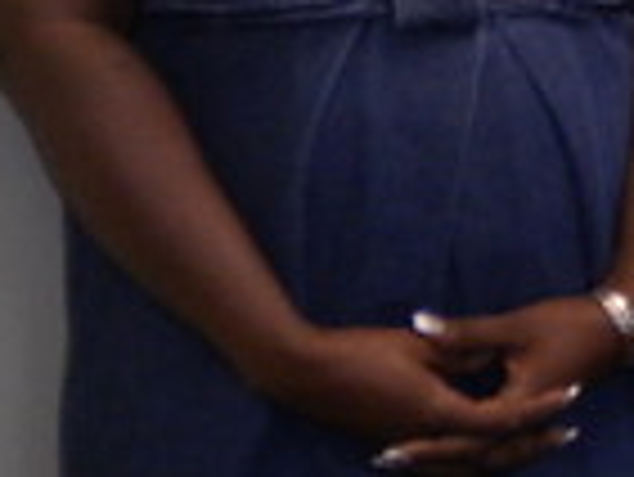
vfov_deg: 9.0
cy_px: -306
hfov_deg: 11.8
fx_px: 2915
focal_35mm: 159
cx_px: 994
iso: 238
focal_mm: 6.3
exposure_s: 1/60.8
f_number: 3.1
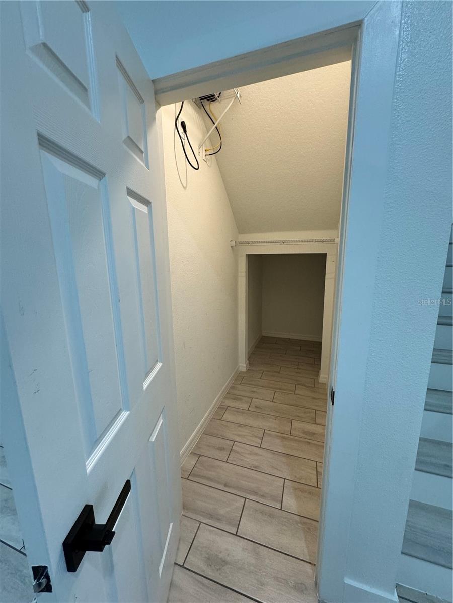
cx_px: 226
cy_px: 302
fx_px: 244
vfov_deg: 102.1
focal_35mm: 14
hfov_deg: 85.7
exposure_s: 1/120
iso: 250
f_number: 2.2
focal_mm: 2.22
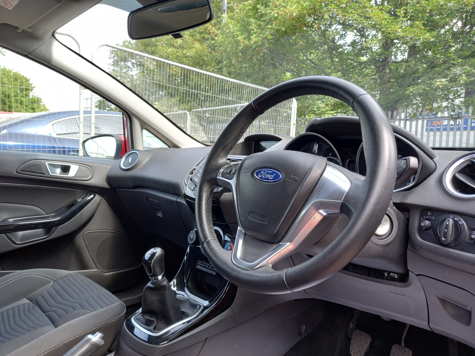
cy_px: 178
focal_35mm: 25
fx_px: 343
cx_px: 238
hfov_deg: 69.4
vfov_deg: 54.9
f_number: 2
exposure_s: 1/50
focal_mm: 4.6
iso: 40
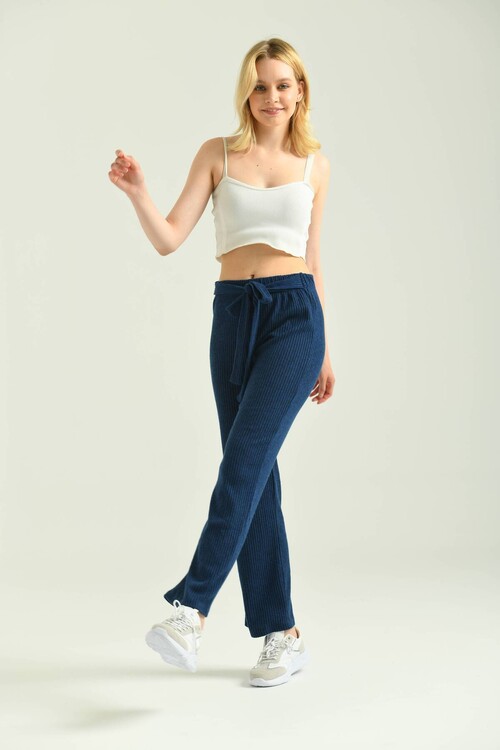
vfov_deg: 24.8
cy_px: 375
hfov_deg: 16.7
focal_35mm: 82
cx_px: 250
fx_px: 1708
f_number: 5.6
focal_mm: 82
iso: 125
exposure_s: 1/160
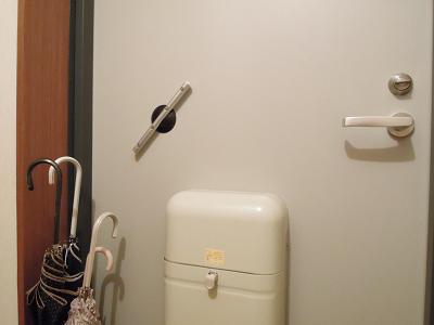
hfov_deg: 71.6
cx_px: 217
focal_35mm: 24
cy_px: 162
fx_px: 301
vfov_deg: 56.8
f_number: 8
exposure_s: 1/8
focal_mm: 4.3
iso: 1600
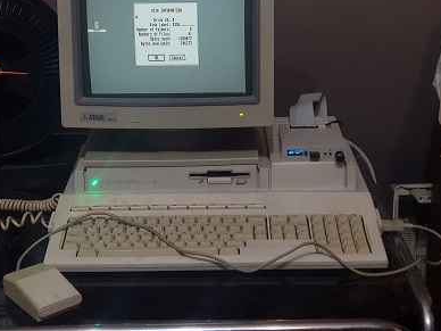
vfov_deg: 21.9
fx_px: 854
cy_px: 119
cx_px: 233
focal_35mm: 67
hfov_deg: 29.0
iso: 200
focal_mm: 6
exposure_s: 1/33
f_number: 2.4
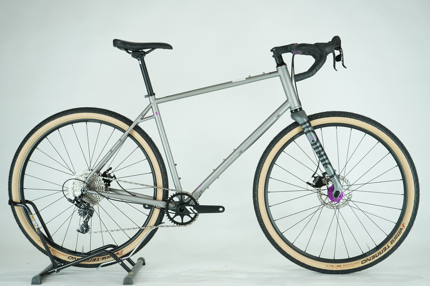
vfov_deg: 23.8
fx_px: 681
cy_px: 143
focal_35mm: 57
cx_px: 215
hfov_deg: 35.1
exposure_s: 1/200
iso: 1600
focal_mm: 57
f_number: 5.6
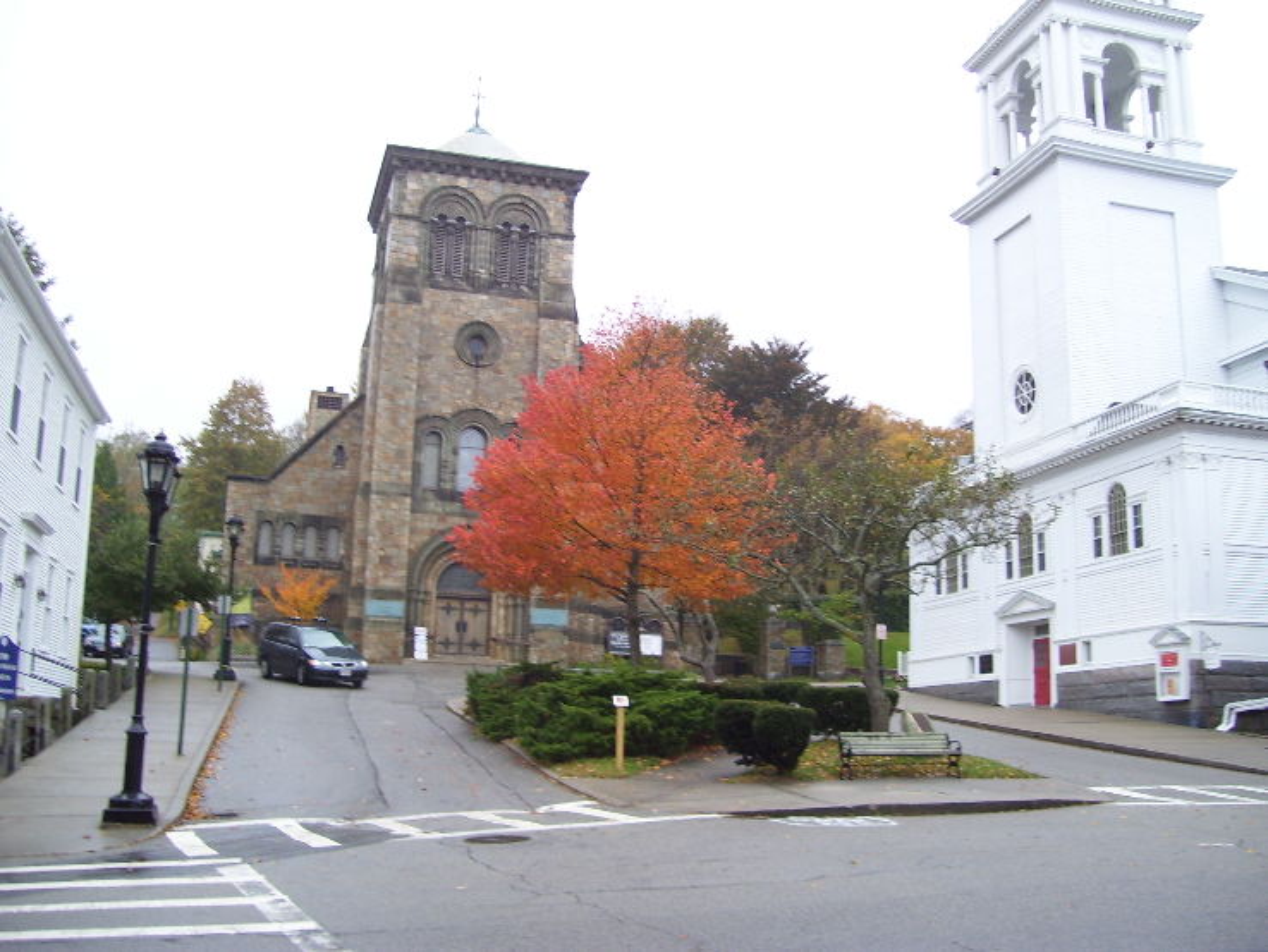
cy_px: 476
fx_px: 1319
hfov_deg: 51.3
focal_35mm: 36
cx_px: 634
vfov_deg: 39.7
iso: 80
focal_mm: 6
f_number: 2.7
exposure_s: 1/60
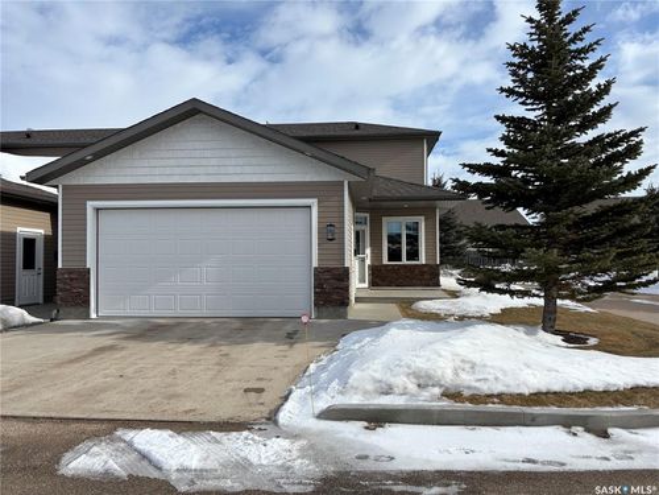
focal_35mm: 26
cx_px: 330
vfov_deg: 53.1
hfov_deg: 67.3
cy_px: 248
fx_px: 495
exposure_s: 1/6711
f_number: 1.6
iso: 50
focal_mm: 5.96
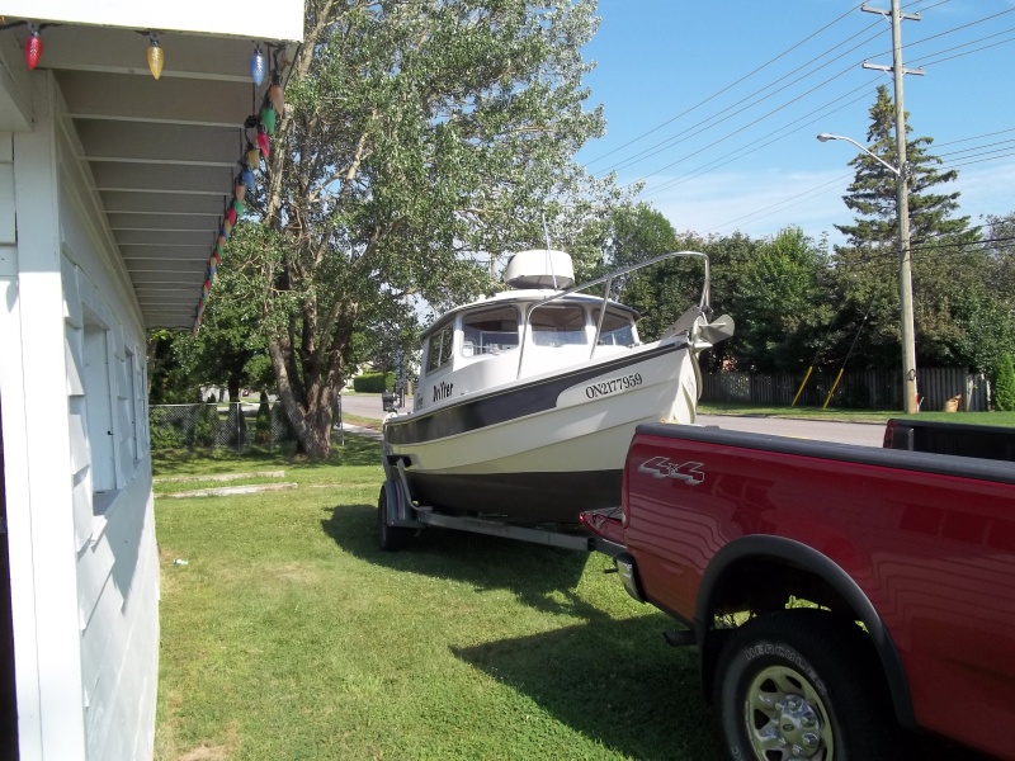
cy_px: 380
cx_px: 508
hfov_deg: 56.8
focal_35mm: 32
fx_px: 938
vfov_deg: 44.2
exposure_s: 1/80
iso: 64
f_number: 8.8
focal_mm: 5.7
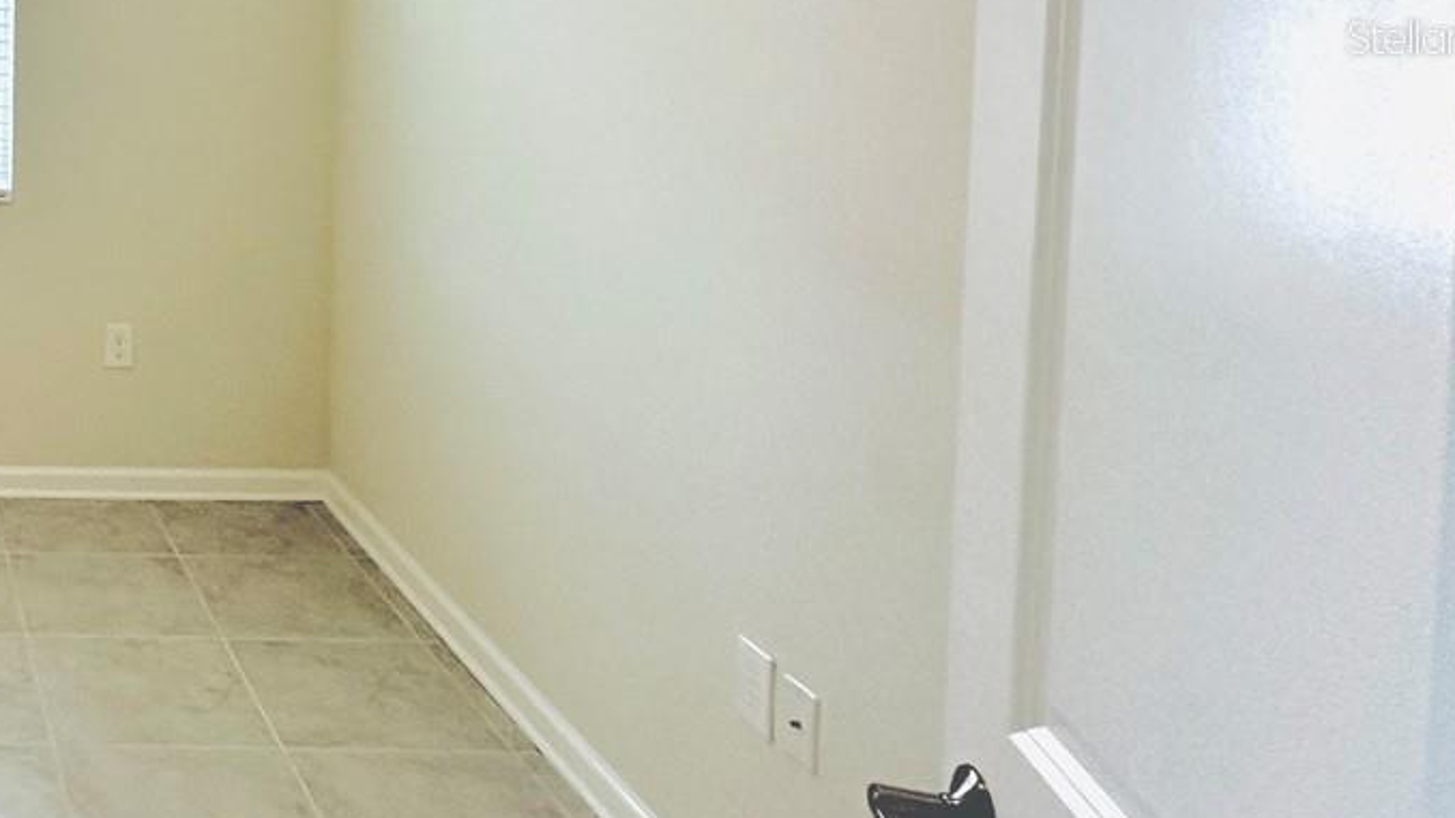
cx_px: -167
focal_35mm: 36
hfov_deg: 42.6
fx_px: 1389
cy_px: 36
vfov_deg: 30.9
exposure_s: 1/120
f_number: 2.2
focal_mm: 2.22
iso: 250
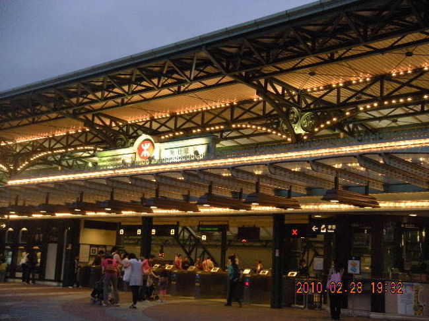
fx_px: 681
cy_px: 160
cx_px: 214
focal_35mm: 55
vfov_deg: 26.5
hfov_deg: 34.9
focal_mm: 9.2
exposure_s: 1/32.4
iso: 400
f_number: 4.2
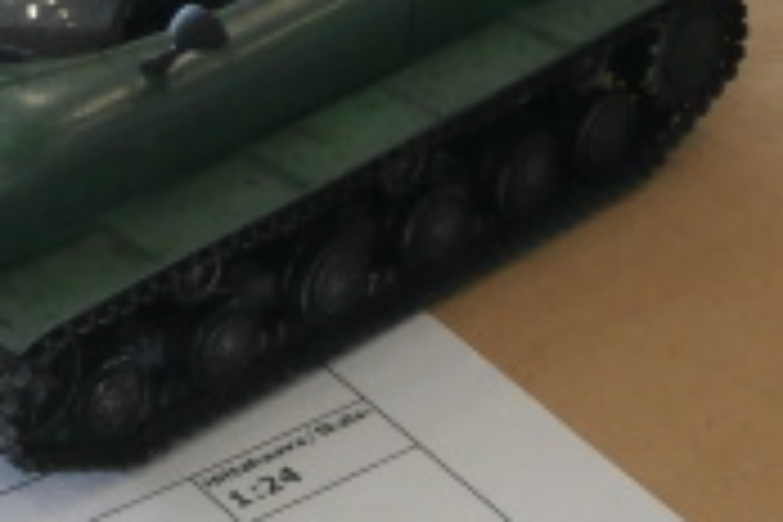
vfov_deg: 9.1
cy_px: 144
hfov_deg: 13.5
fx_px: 3284
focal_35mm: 151
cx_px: 153
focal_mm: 8.3
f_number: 3.4
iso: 200
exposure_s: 1/30
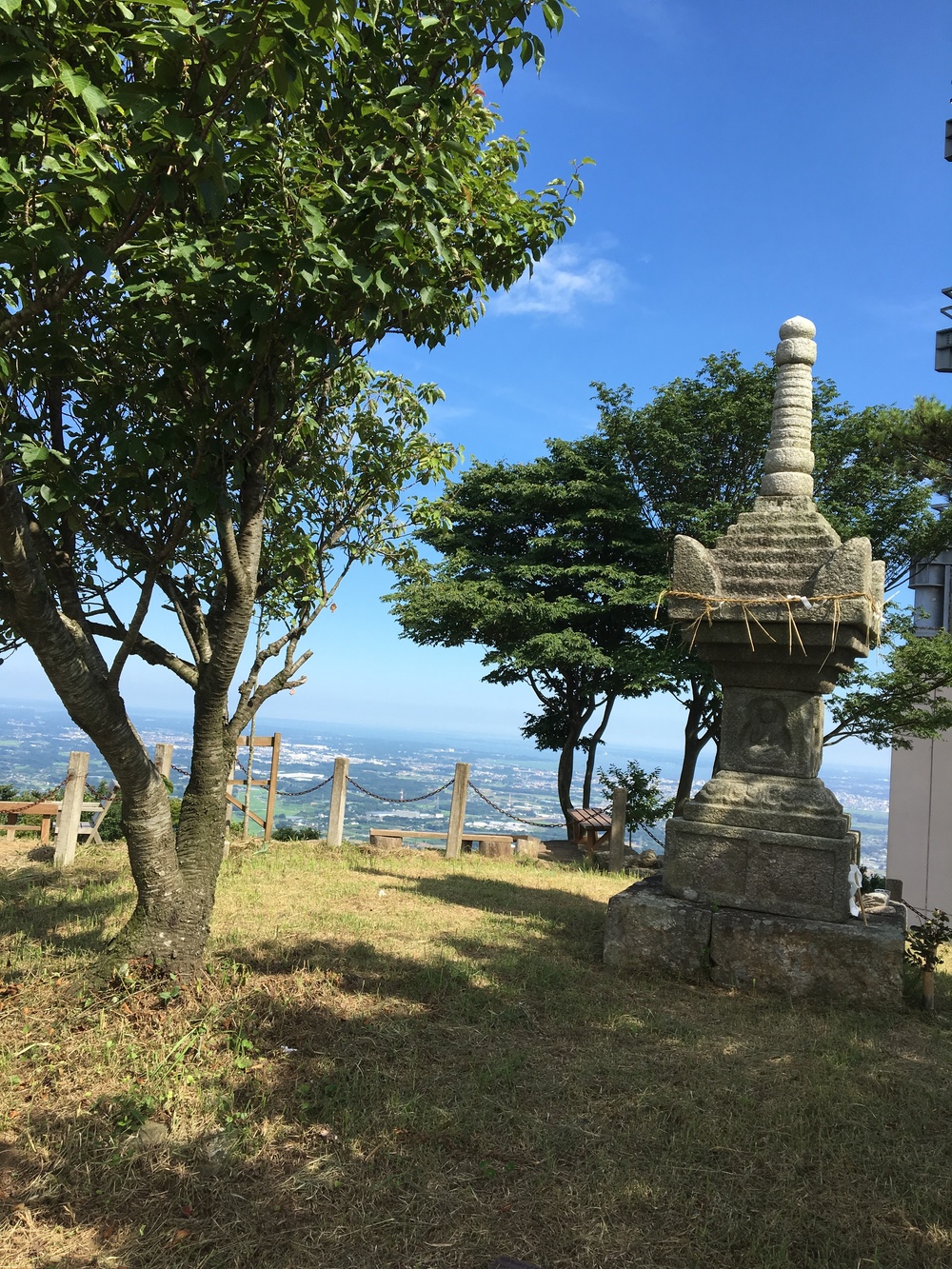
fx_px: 1063
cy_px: 634
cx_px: 476
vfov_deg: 61.7
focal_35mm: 29
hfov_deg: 48.2
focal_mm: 4.15
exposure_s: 1/1099
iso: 25
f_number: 2.2
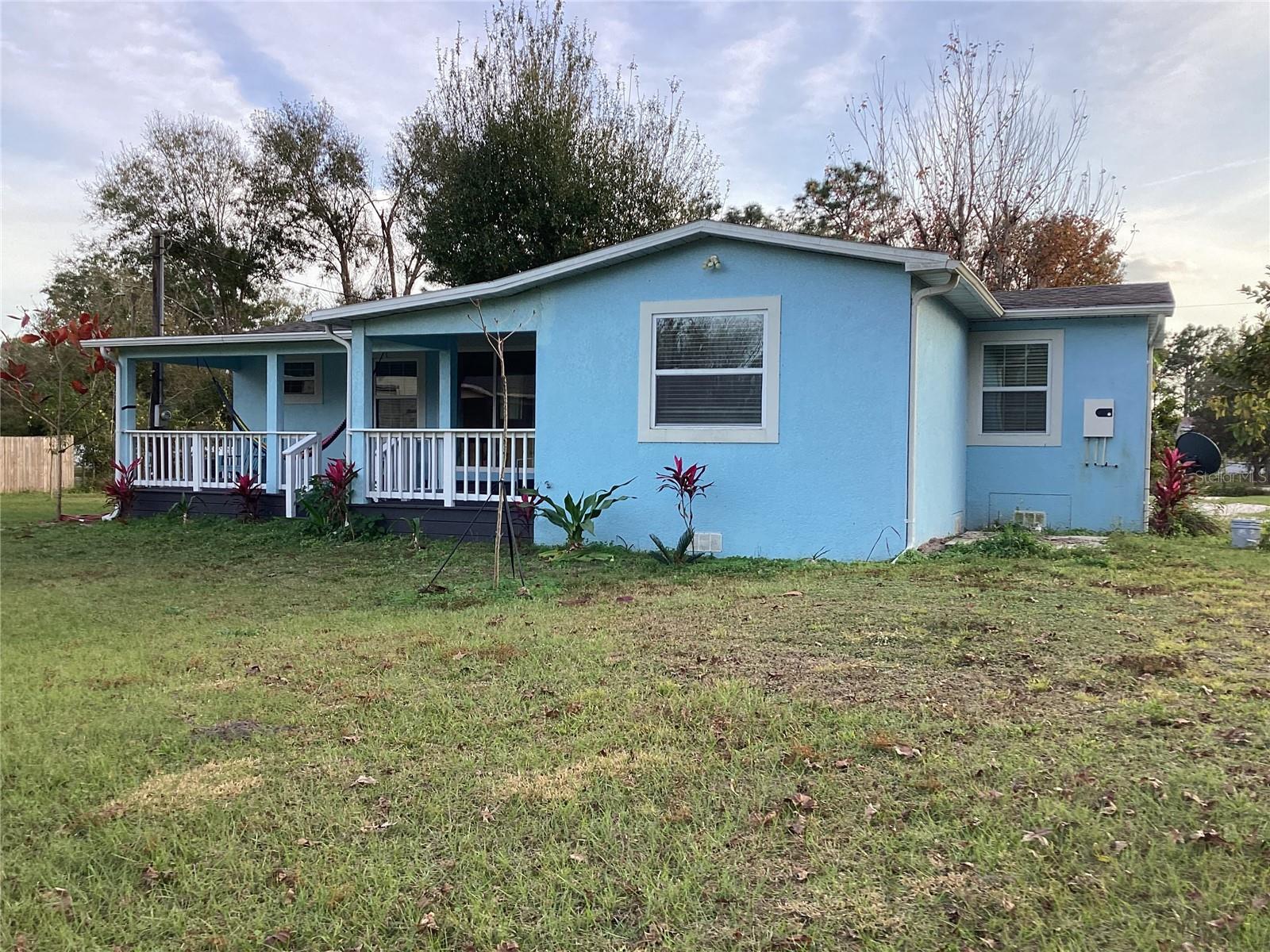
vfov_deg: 45.4
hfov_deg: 58.4
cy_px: 476
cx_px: 635
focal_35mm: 31
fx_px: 1137
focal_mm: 3.3
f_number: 2.4
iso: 25
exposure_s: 1/209
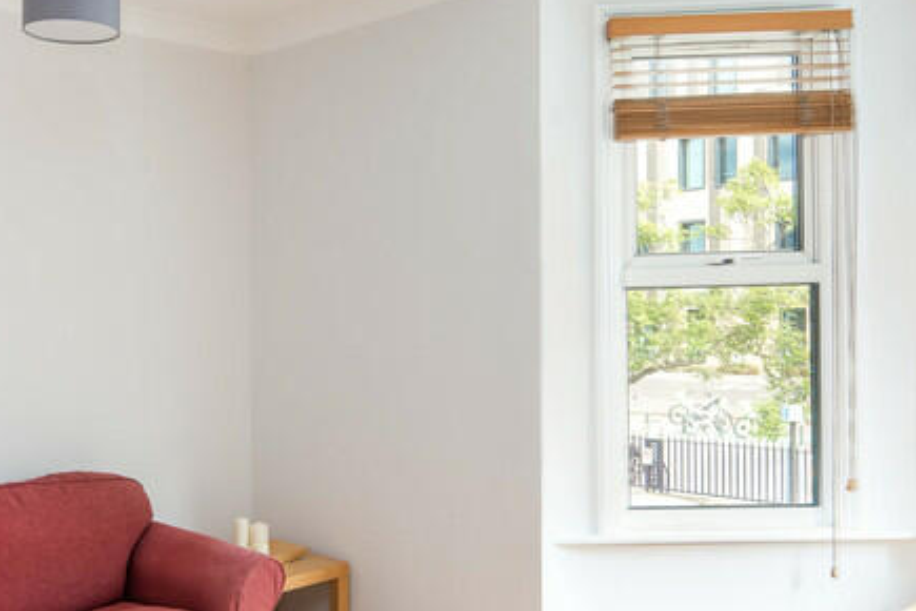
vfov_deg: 33.0
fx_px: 1018
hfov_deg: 48.0
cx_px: 345
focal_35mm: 40
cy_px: 420
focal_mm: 17
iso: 250
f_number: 8
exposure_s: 1/13
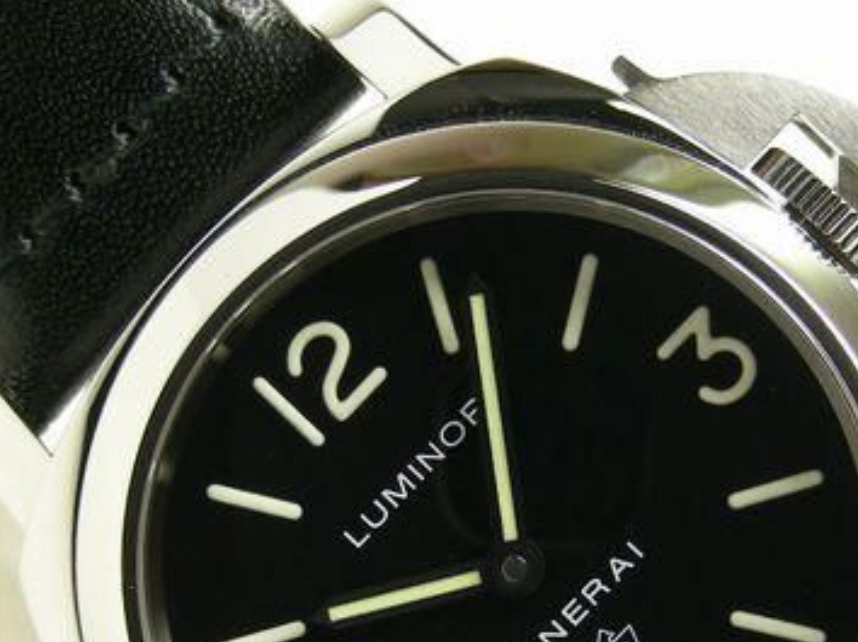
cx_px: 565
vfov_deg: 14.0
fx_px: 2601
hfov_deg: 18.7
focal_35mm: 105
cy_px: 523
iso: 50
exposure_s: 1/43.7
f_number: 3.5
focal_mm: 9.7
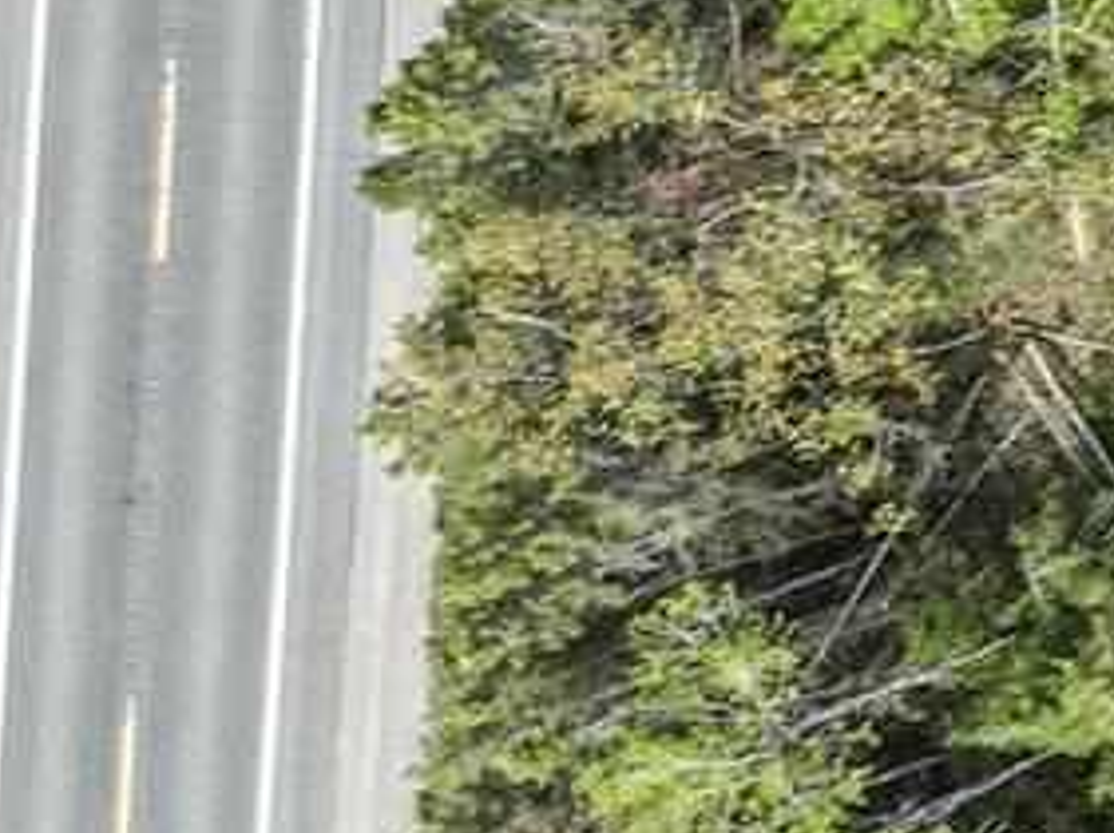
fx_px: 5625
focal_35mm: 175
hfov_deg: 8.3
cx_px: 3996
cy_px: -738
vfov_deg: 8.1
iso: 100
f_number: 2.8
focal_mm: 12.29
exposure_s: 1/320
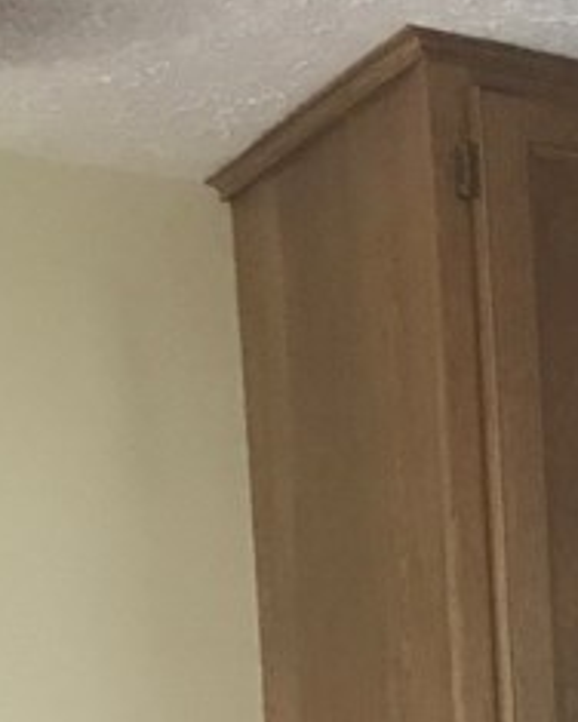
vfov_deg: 14.7
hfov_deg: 11.1
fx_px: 2545
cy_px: 1167
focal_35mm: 119
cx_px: 1340
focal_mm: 3.99
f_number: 1.8
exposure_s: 1/7
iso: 100
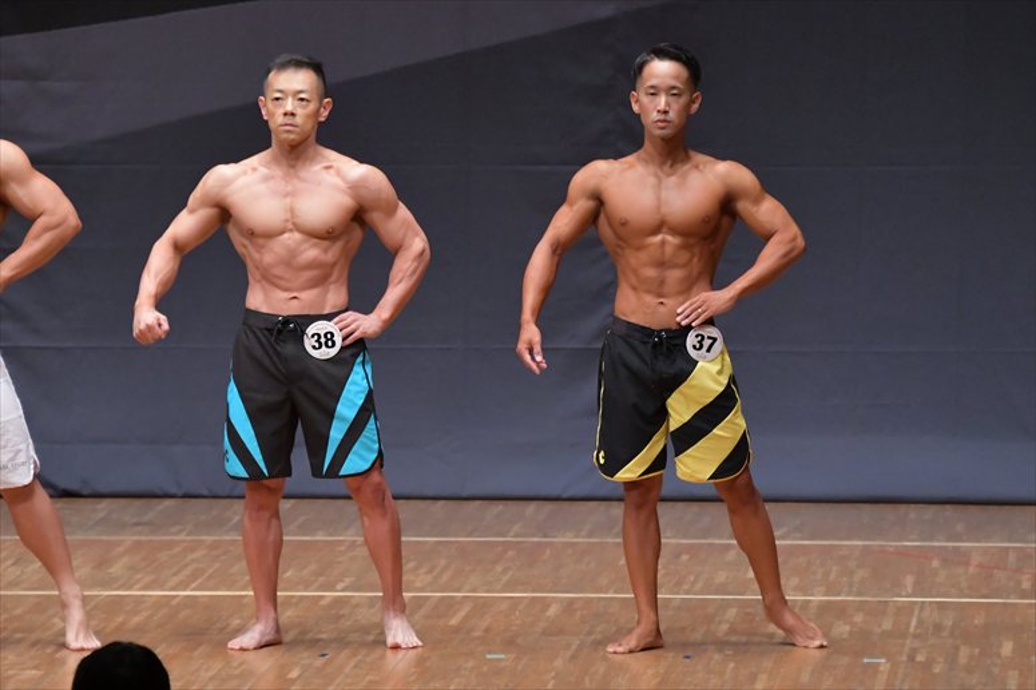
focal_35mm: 300
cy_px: 345
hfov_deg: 6.9
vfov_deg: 4.6
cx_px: 518
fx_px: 8629
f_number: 5.6
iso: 6400
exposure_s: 1/400
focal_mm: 200
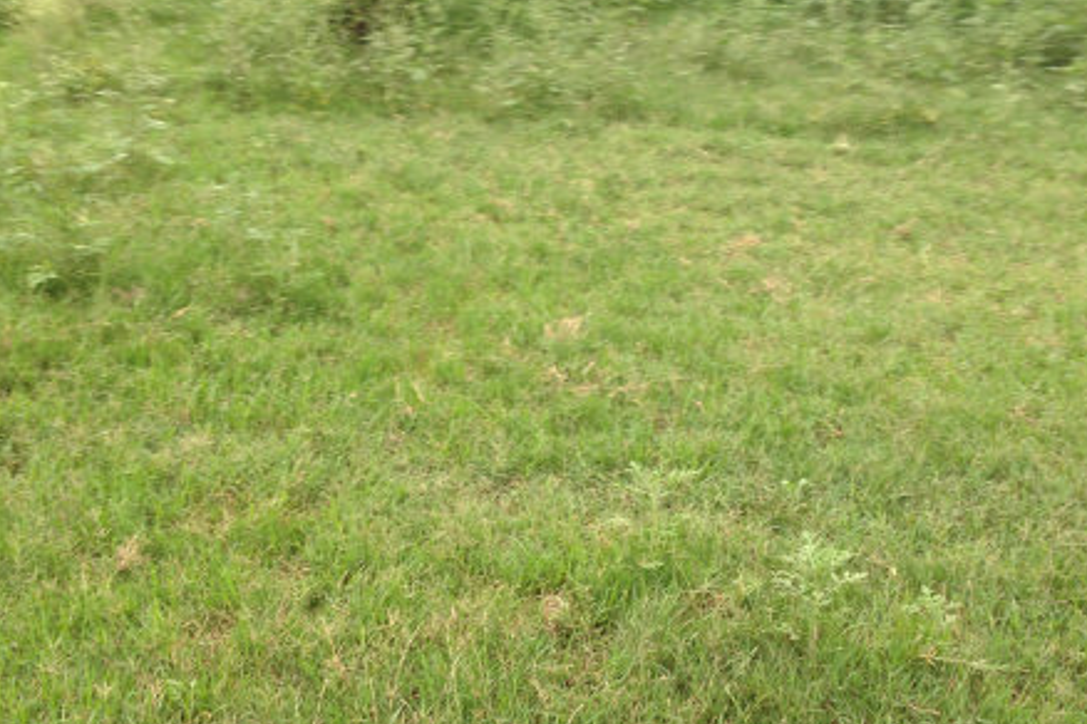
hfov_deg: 41.1
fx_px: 1449
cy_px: 356
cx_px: 514
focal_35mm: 48
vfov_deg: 28.1
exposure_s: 1/40
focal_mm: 4.12
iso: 50
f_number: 2.4
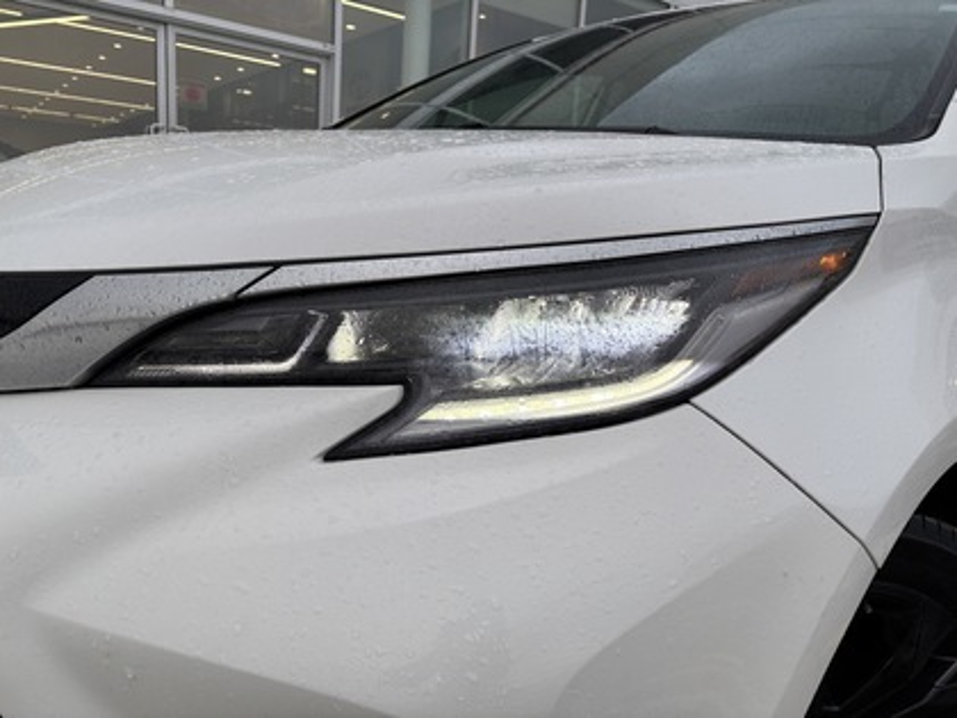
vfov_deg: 53.1
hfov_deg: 67.3
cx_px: 478
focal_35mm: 26
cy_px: 359
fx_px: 719
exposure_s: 1/479
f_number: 1.6
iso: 50
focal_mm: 5.96
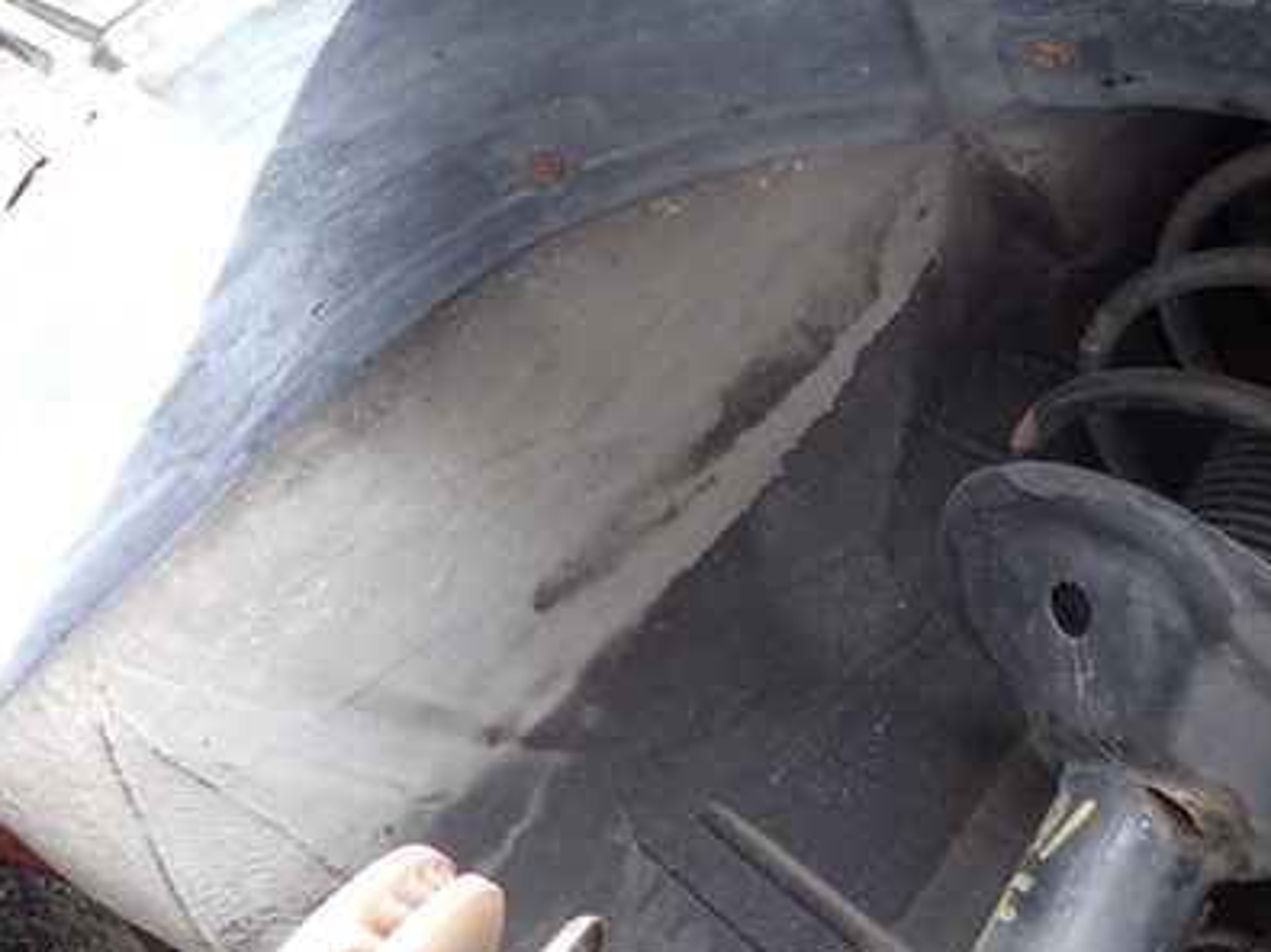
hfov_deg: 49.0
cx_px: 624
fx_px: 1395
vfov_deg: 37.5
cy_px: 354
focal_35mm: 38
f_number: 2
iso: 200
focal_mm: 4.5
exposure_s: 1/80
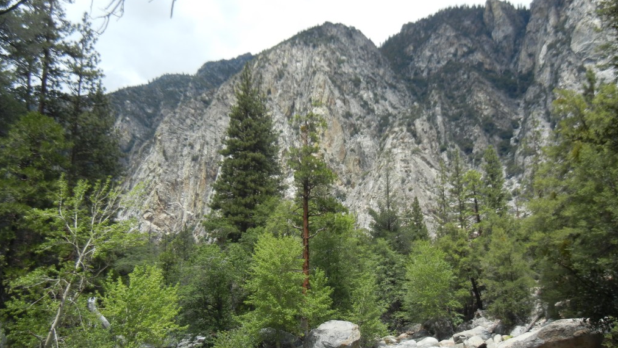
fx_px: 541
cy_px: 179
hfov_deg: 59.5
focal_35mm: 33
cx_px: 310
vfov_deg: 35.6
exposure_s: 1/322
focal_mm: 5.4
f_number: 7
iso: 160
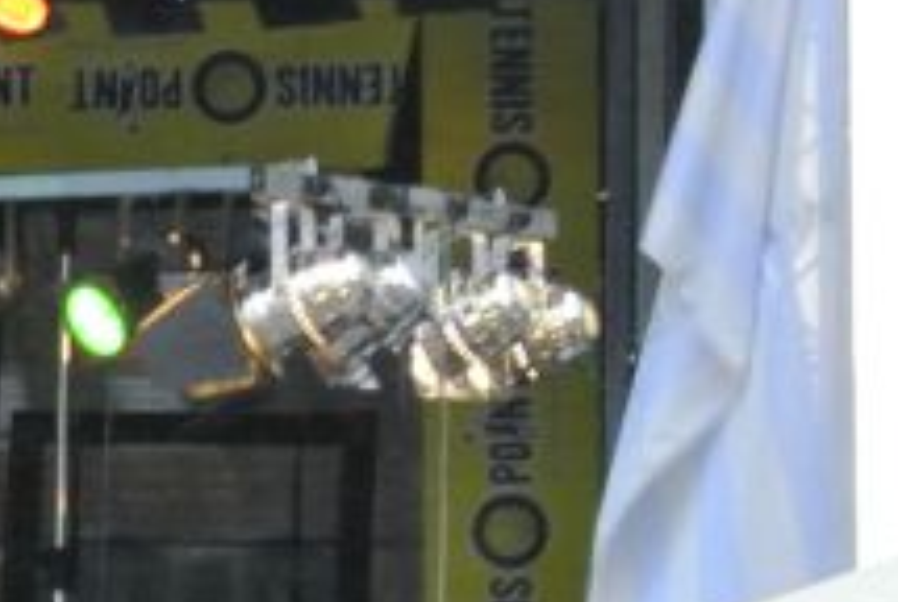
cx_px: -1086
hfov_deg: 5.5
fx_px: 9042
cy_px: 1166
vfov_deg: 3.8
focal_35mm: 362
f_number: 5.6
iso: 800
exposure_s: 1/20
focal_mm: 30
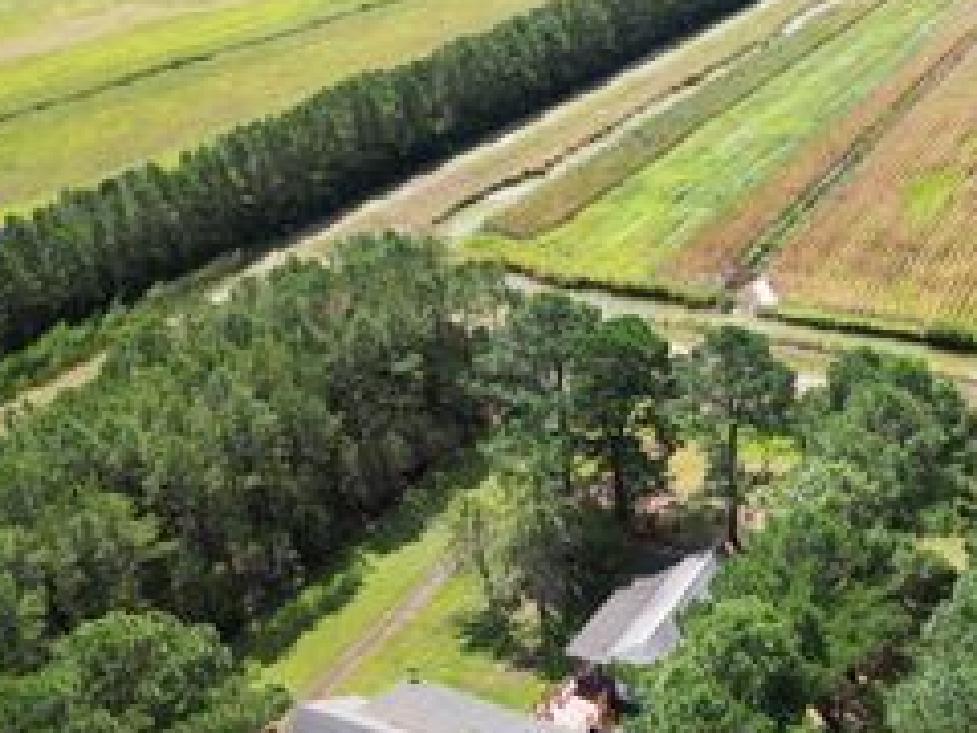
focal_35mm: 43
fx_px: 1214
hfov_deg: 42.3
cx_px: 749
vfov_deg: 33.6
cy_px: 385
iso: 100
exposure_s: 1/1000
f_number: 1.7
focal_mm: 6.72
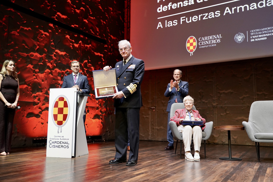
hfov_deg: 61.9
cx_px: 136
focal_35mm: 30
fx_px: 227
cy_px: 91
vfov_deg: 43.6
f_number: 4
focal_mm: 30
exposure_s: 1/160
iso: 2500
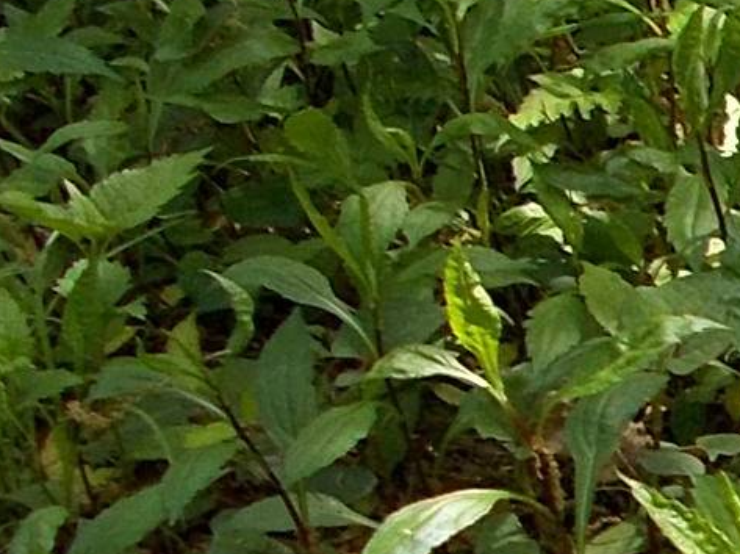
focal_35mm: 125
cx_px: 1737
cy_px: 559
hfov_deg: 12.6
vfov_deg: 11.7
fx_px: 2670
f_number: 3.2
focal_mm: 4.6
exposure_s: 1/160
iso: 80
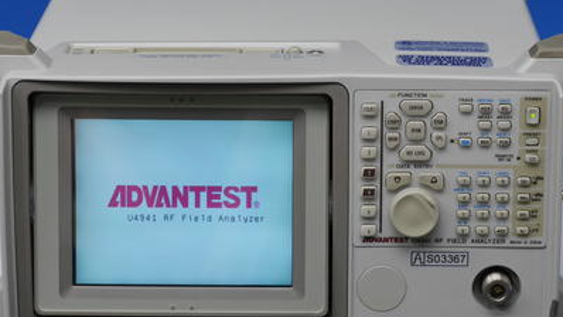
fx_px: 2389
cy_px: 188
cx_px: 282
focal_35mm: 160
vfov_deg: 7.6
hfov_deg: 13.4
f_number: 9
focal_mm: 73
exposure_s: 1/4
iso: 400
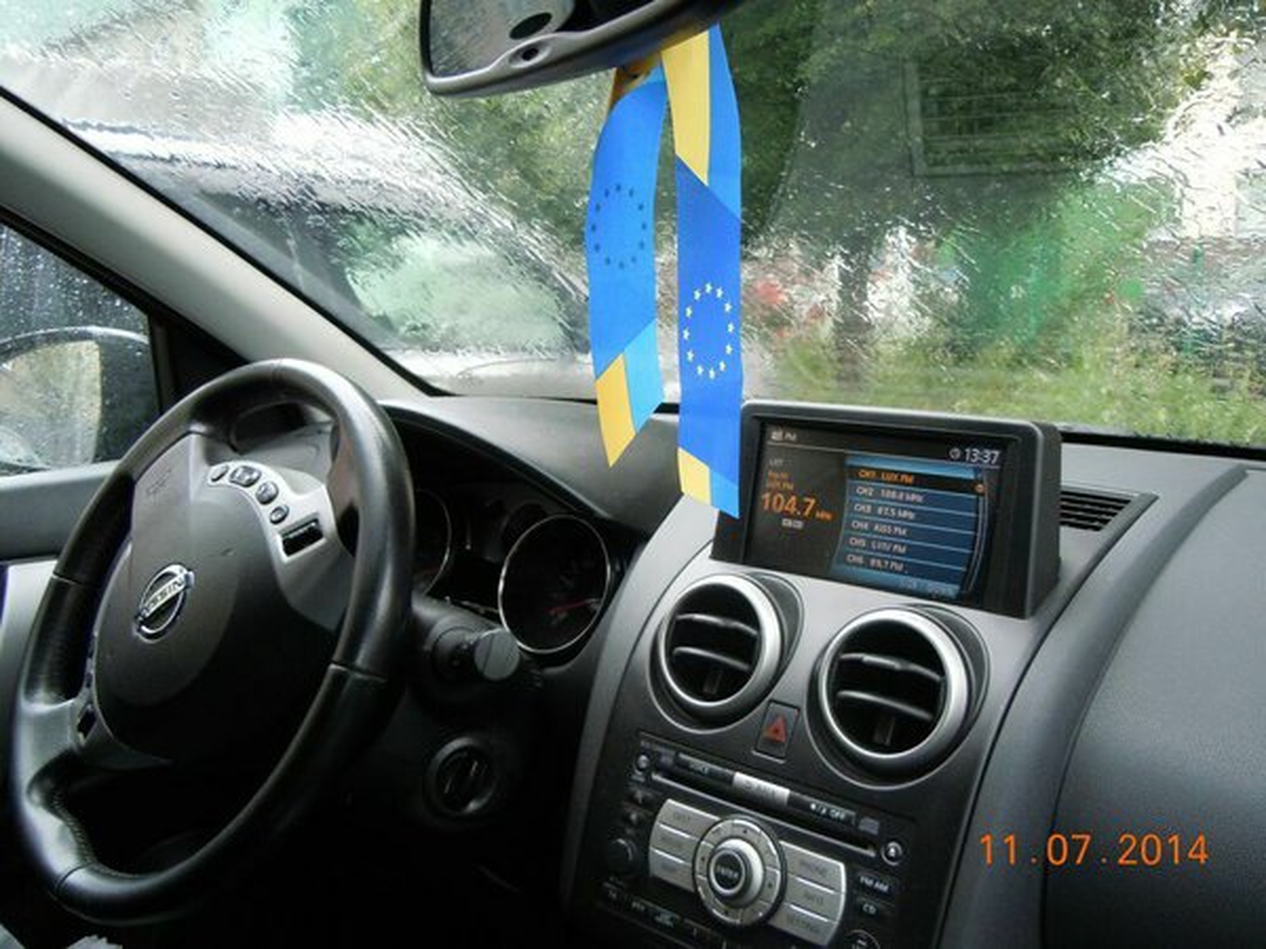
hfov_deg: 60.0
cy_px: 474
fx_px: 1097
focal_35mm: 30
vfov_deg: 46.8
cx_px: 633
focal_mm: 5.4
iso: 250
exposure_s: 1/60
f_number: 3.5
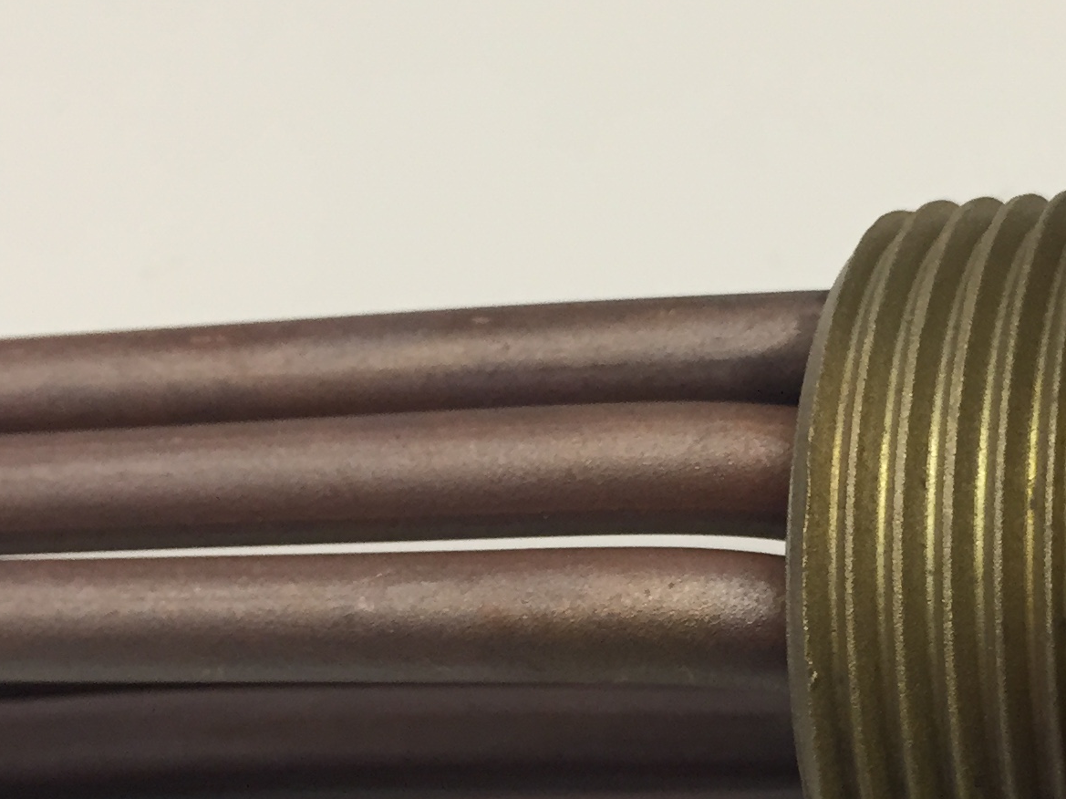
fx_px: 2494
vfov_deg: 17.8
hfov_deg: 23.9
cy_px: 799
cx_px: 783
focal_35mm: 81
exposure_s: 1/30
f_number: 2.2
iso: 80
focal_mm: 4.15
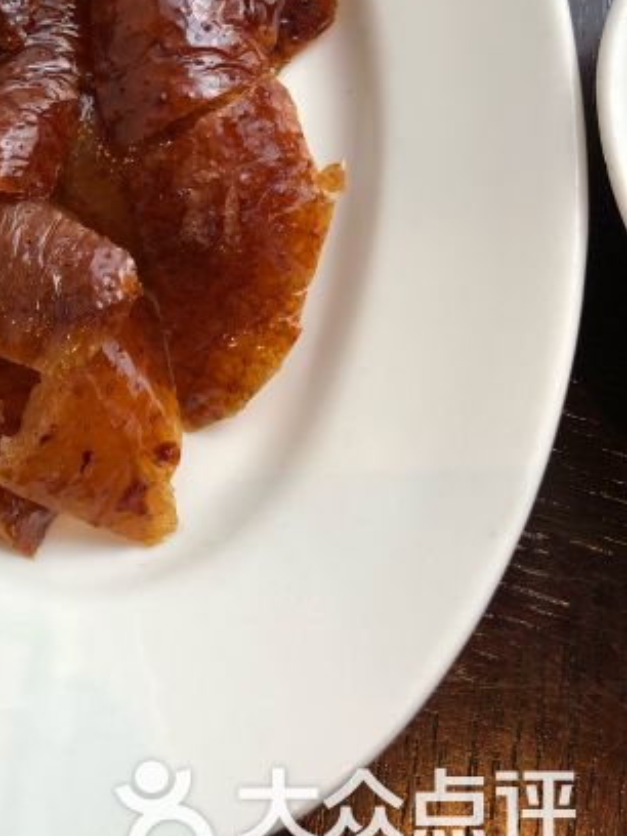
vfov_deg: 38.5
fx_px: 1159
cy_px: 199
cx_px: 91
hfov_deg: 29.3
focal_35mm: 48
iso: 40
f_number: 1.8
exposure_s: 1/76
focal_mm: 4
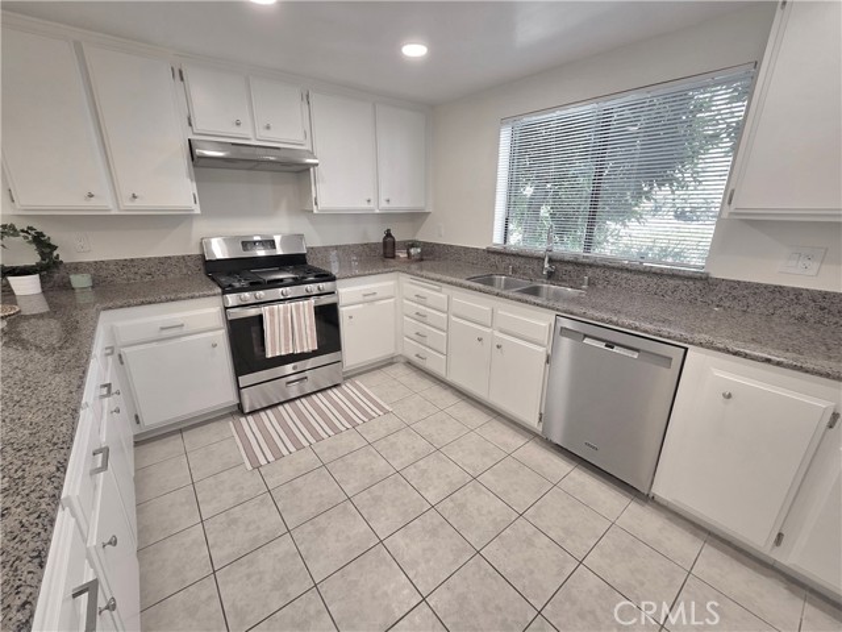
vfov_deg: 89.9
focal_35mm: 13
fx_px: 316
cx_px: 421
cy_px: 316
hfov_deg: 106.2
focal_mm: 2.2
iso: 125
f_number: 2.2
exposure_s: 1/120
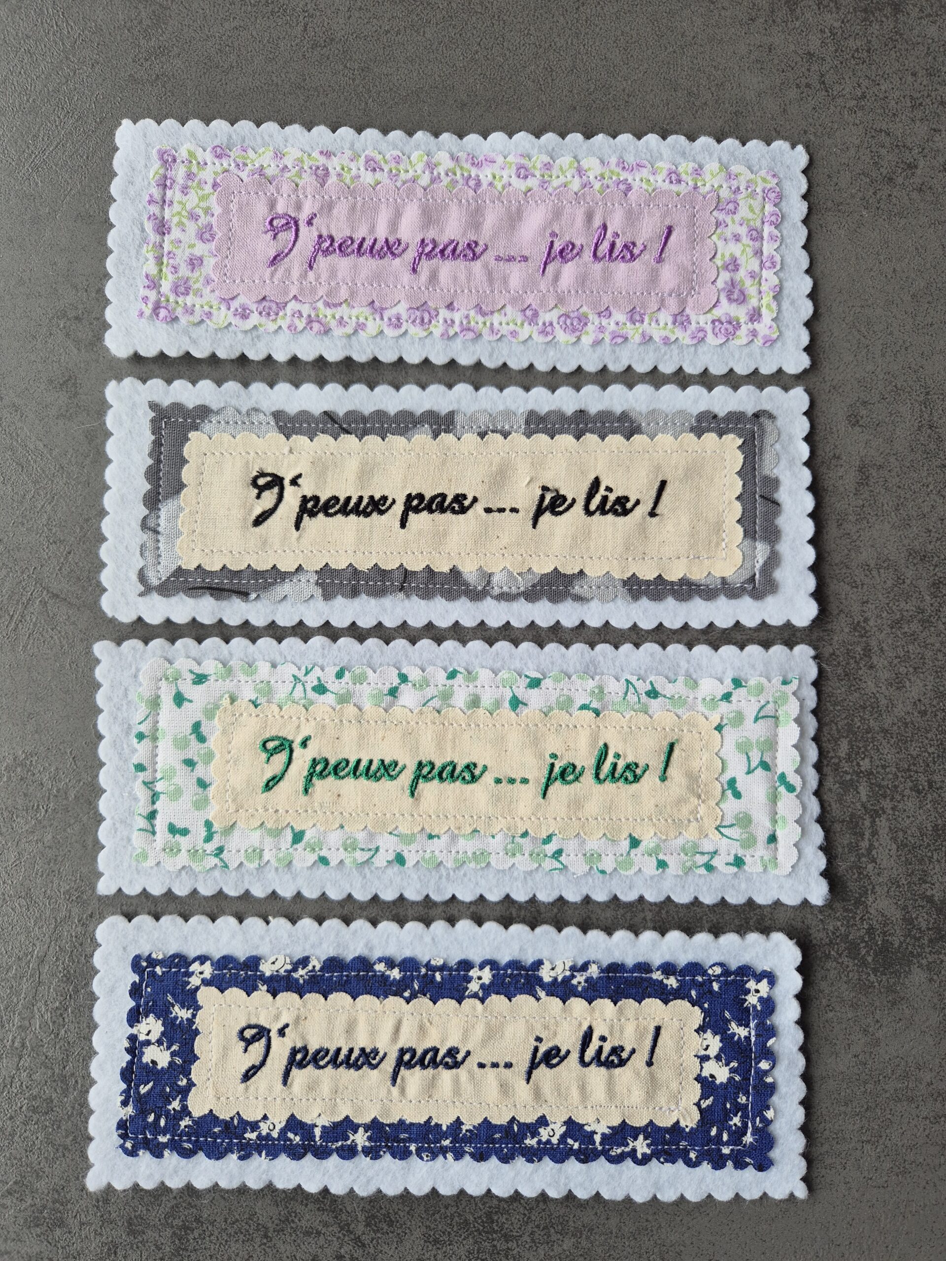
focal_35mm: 23
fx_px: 838
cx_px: 473
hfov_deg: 58.9
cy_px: 630
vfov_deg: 73.9
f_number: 1.8
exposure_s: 1/180
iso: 80
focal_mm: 5.4
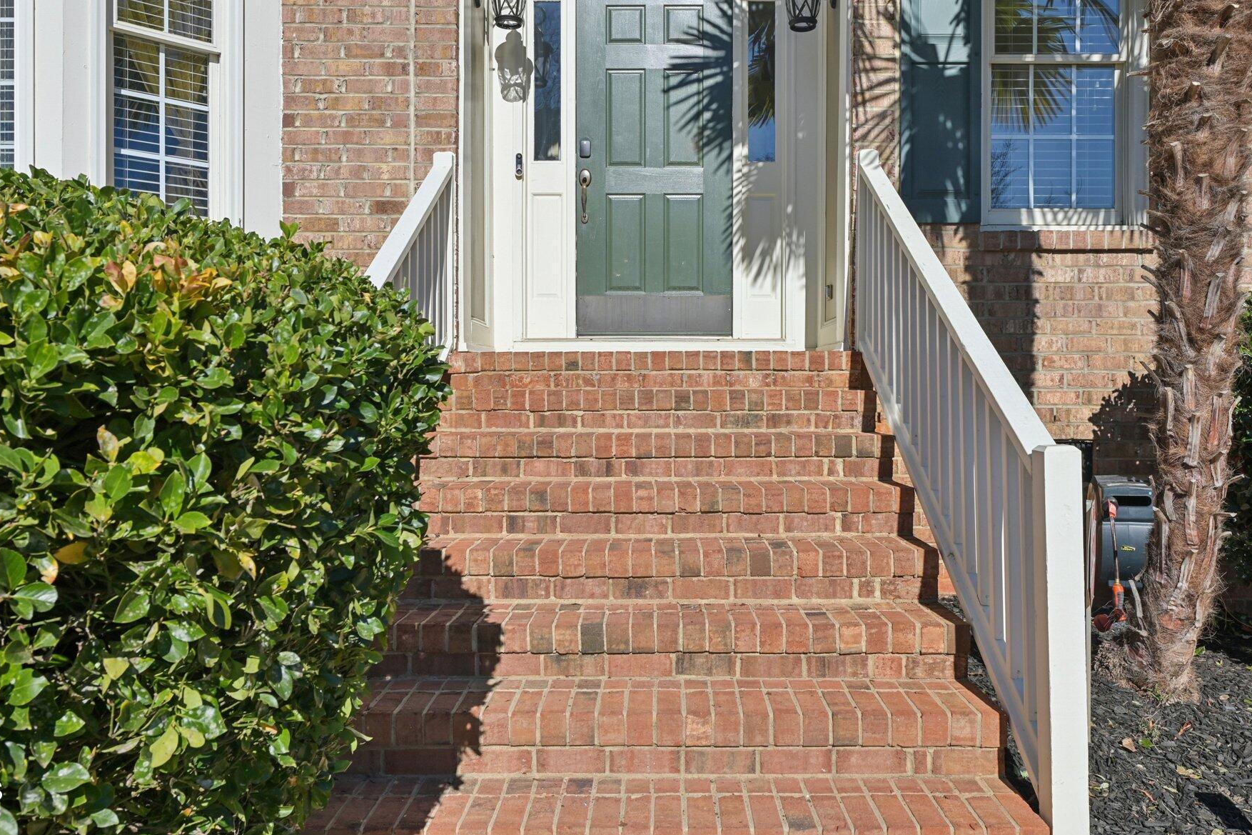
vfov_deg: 46.2
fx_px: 974
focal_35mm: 28
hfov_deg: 65.4
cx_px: 655
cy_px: 349
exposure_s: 1/500
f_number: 9
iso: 200
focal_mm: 24
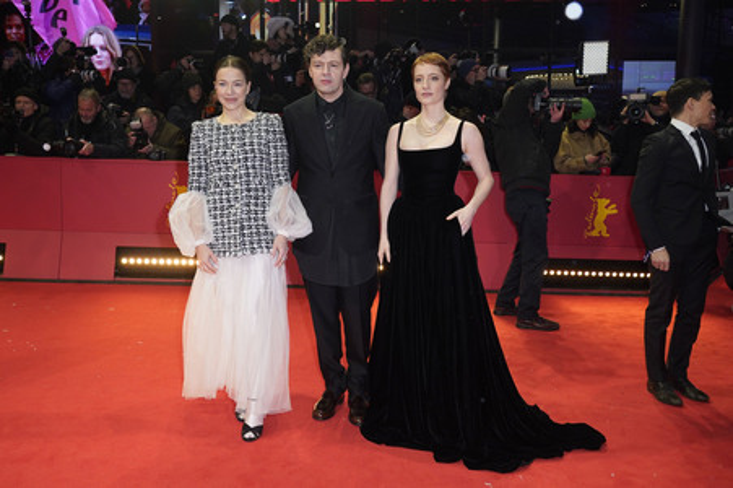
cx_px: 366
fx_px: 631
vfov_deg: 42.3
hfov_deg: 60.3
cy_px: 244
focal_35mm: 31
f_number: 5.6
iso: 800
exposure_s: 1/160
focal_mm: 31
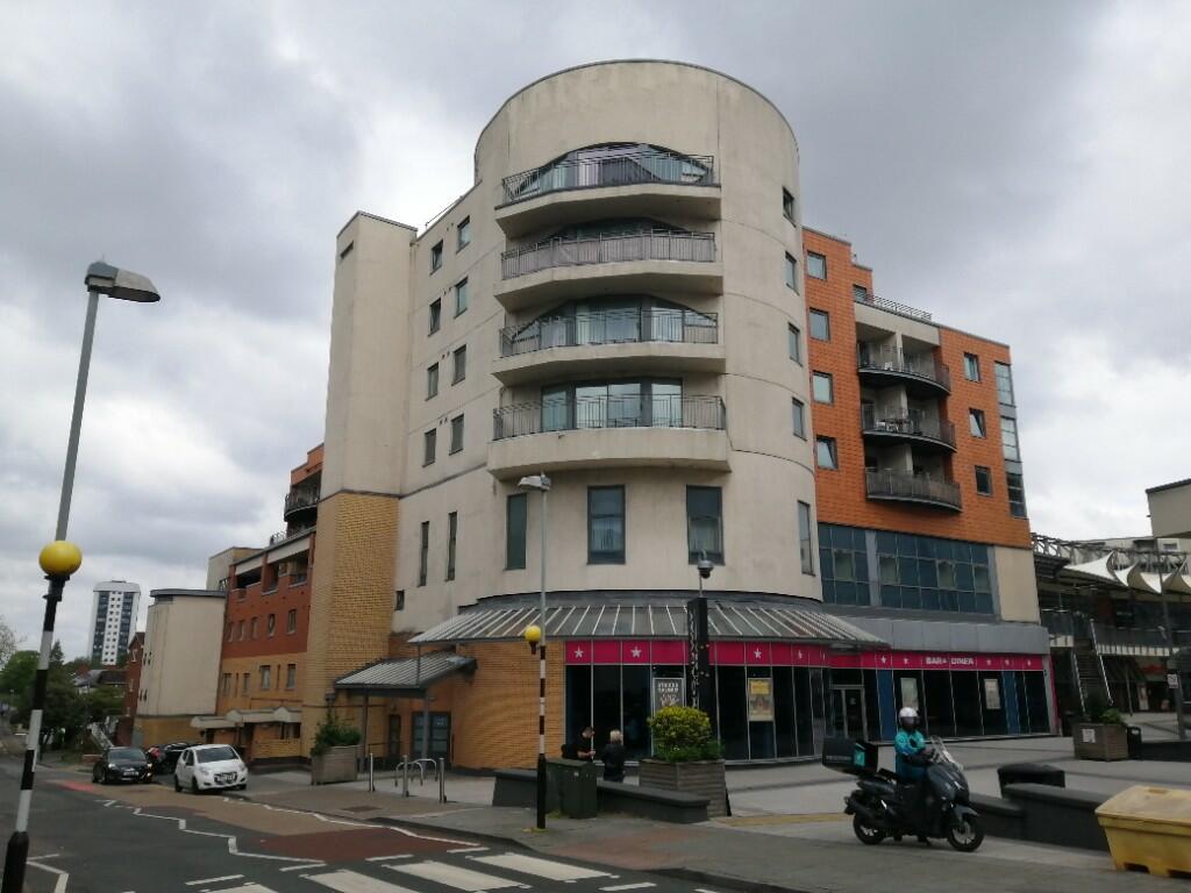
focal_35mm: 26
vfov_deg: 53.1
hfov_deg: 67.3
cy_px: 446
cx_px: 596
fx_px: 895
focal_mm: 3.6
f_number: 1.8
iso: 50
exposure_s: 1/1949
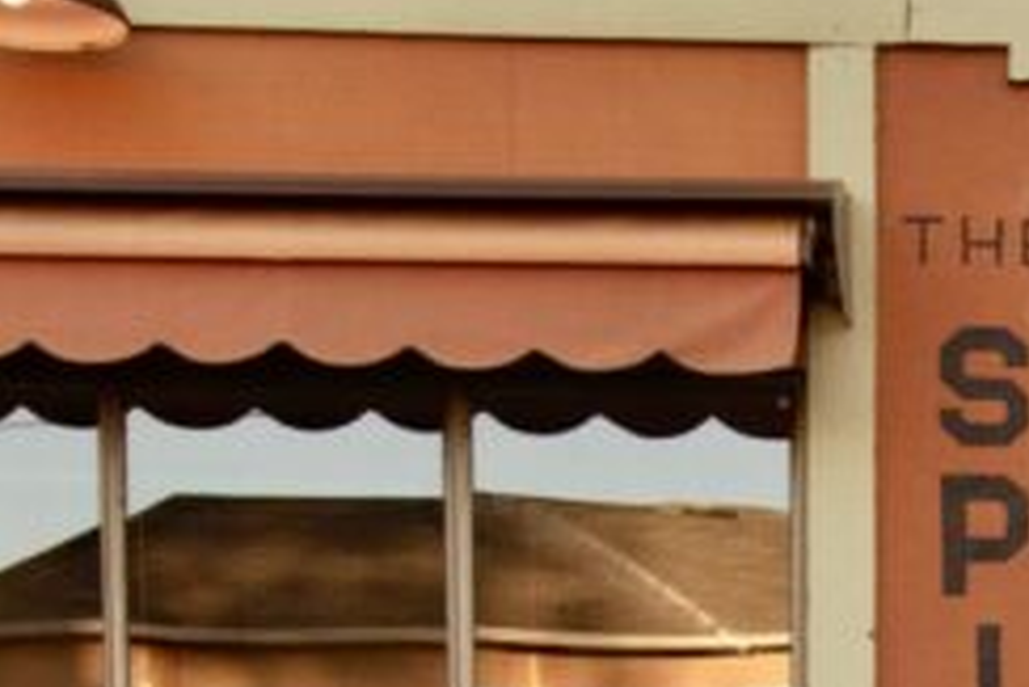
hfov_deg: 15.7
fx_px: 3518
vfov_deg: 10.2
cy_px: 1460
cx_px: 1379
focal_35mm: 123
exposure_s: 1/400
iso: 1250
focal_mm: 25
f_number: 8
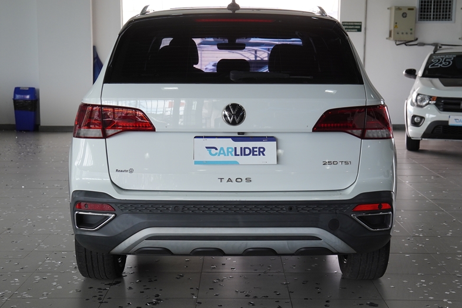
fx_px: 727
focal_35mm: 57
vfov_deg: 23.9
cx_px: 243
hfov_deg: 35.2
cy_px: 160
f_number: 4
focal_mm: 29
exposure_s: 1/160
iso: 400
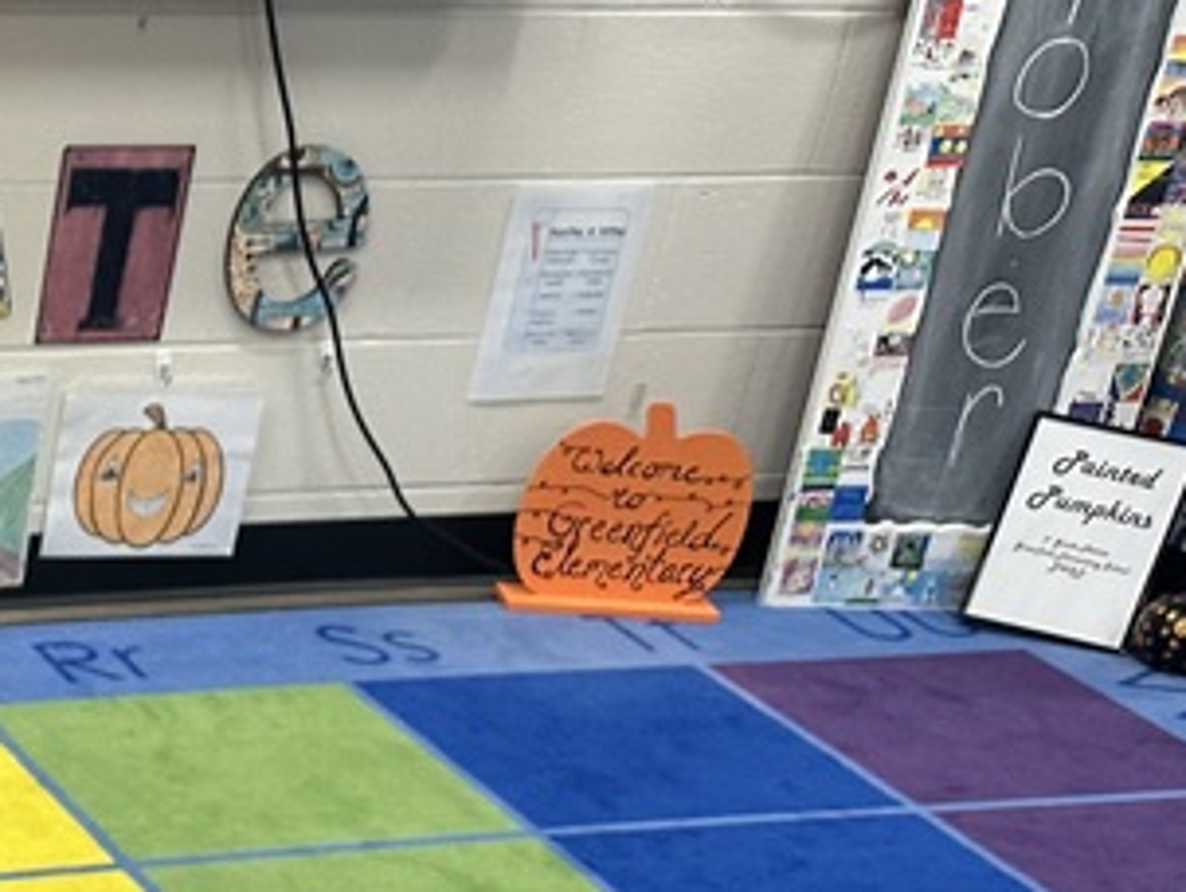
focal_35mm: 81
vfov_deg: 16.1
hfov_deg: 21.1
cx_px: -493
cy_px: 1467
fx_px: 2778
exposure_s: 1/100
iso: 100
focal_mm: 6.86
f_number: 1.78
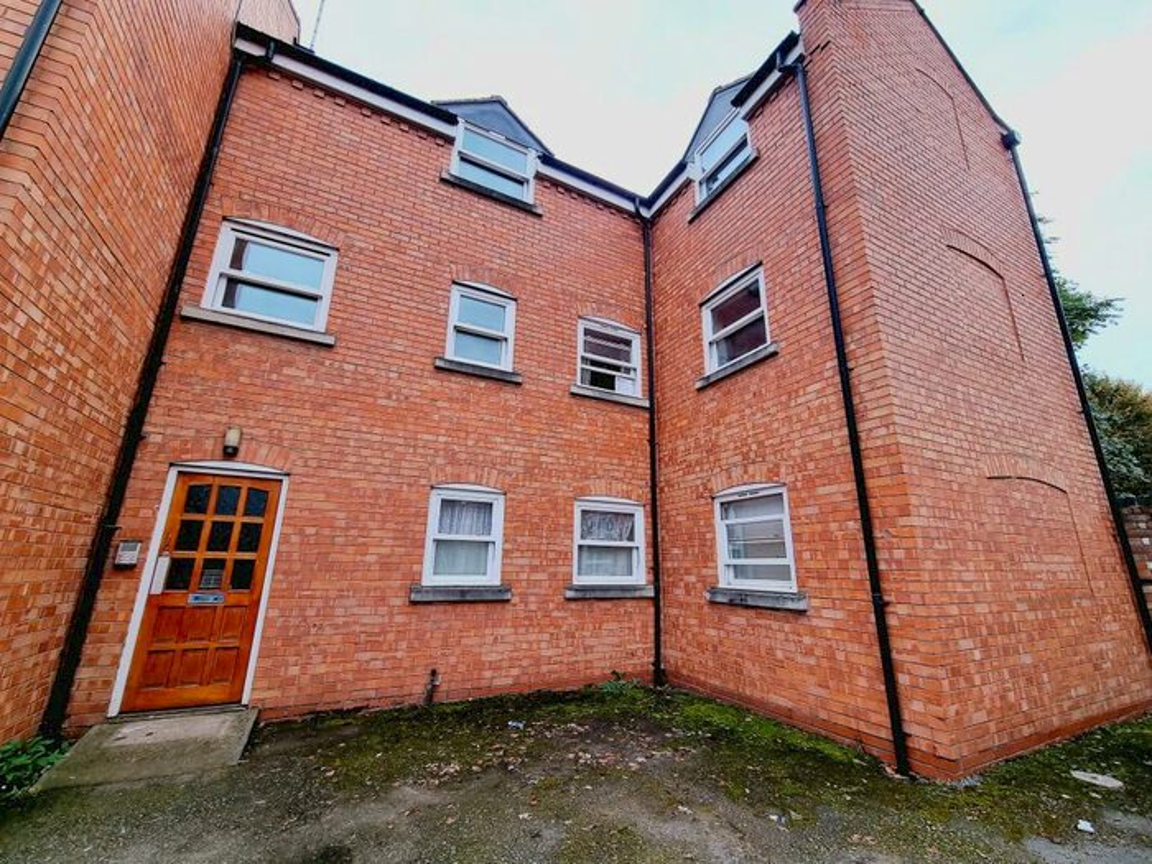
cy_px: 432
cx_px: 576
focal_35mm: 13
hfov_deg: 106.2
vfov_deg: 89.9
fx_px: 433
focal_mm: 2.2
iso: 50
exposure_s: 1/137
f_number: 2.2
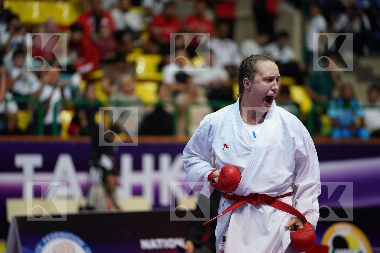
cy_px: 126
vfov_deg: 7.2
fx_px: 2016
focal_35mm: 191
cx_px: 190
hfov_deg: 10.8
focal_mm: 191
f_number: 2.8
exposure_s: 1/1000
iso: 4000
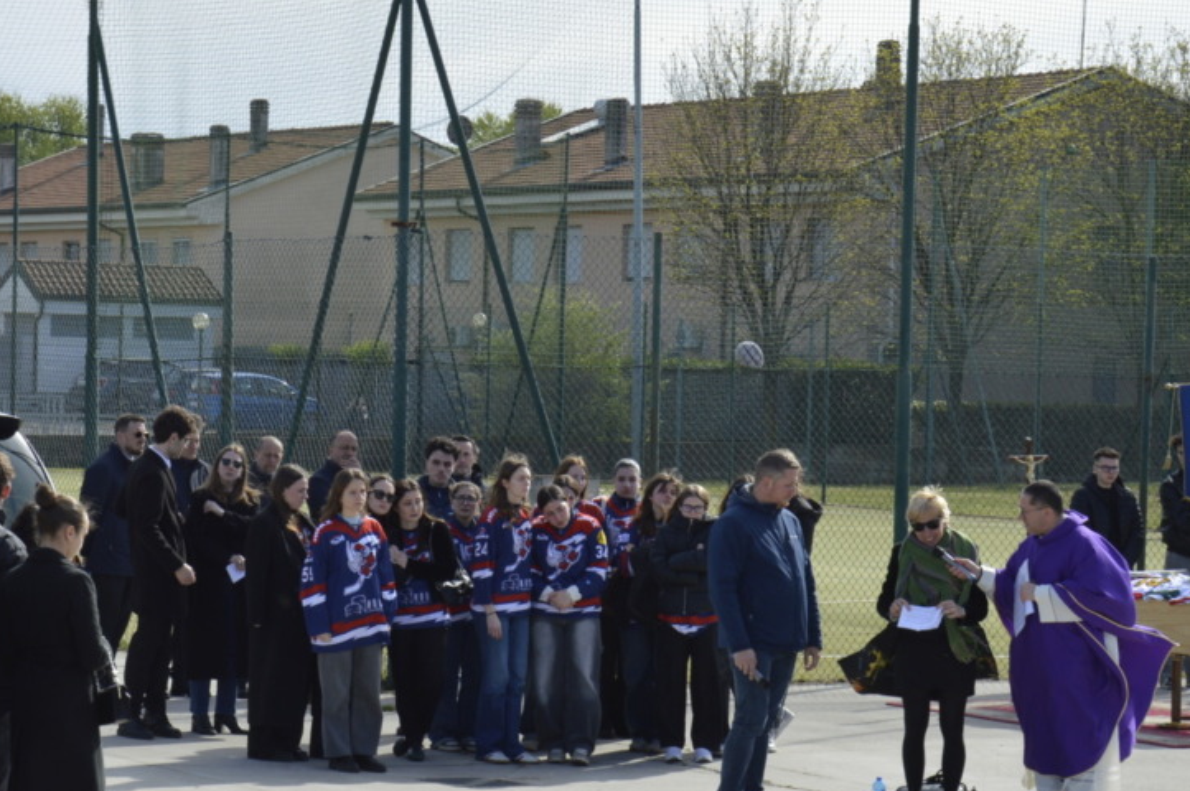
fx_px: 4392
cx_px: 328
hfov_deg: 15.4
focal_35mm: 133
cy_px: 396
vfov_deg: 10.3
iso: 100
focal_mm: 50
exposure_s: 1/200
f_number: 7.1
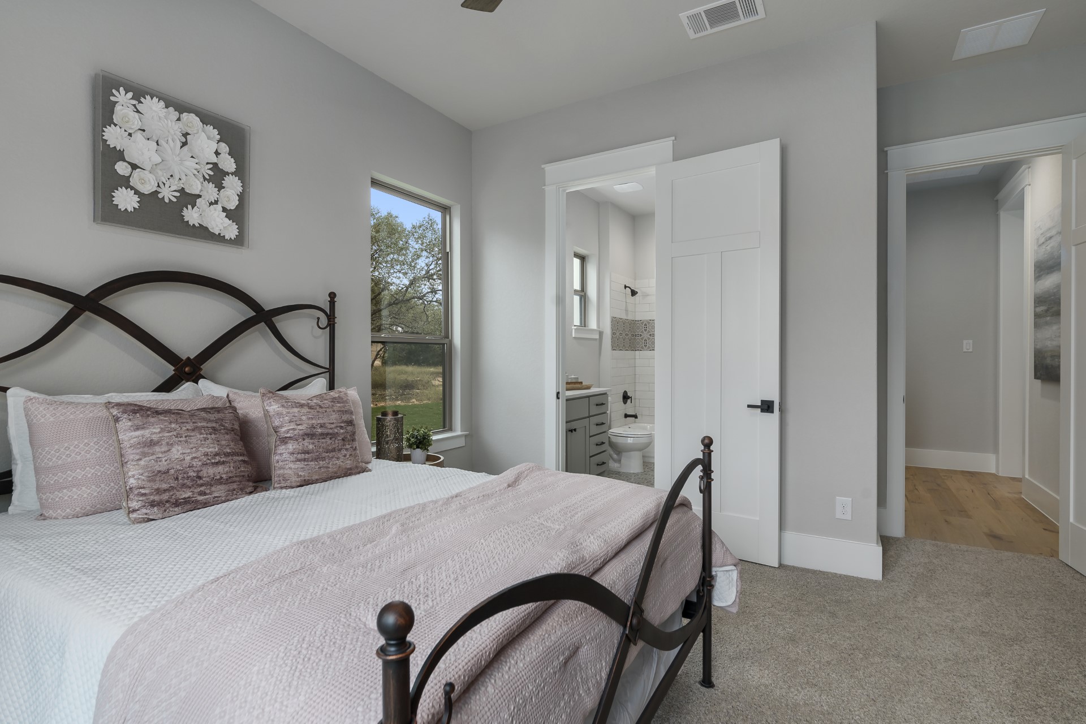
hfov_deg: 93.3
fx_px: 513
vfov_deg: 70.4
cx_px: 543
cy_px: 362
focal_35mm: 17
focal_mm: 17
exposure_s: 1/8
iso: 400
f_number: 8
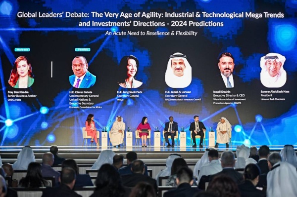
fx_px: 618
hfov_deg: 27.0
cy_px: 98
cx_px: 148
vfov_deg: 18.2
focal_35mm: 75
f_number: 3.5
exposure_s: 1/200
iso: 1250
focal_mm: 75
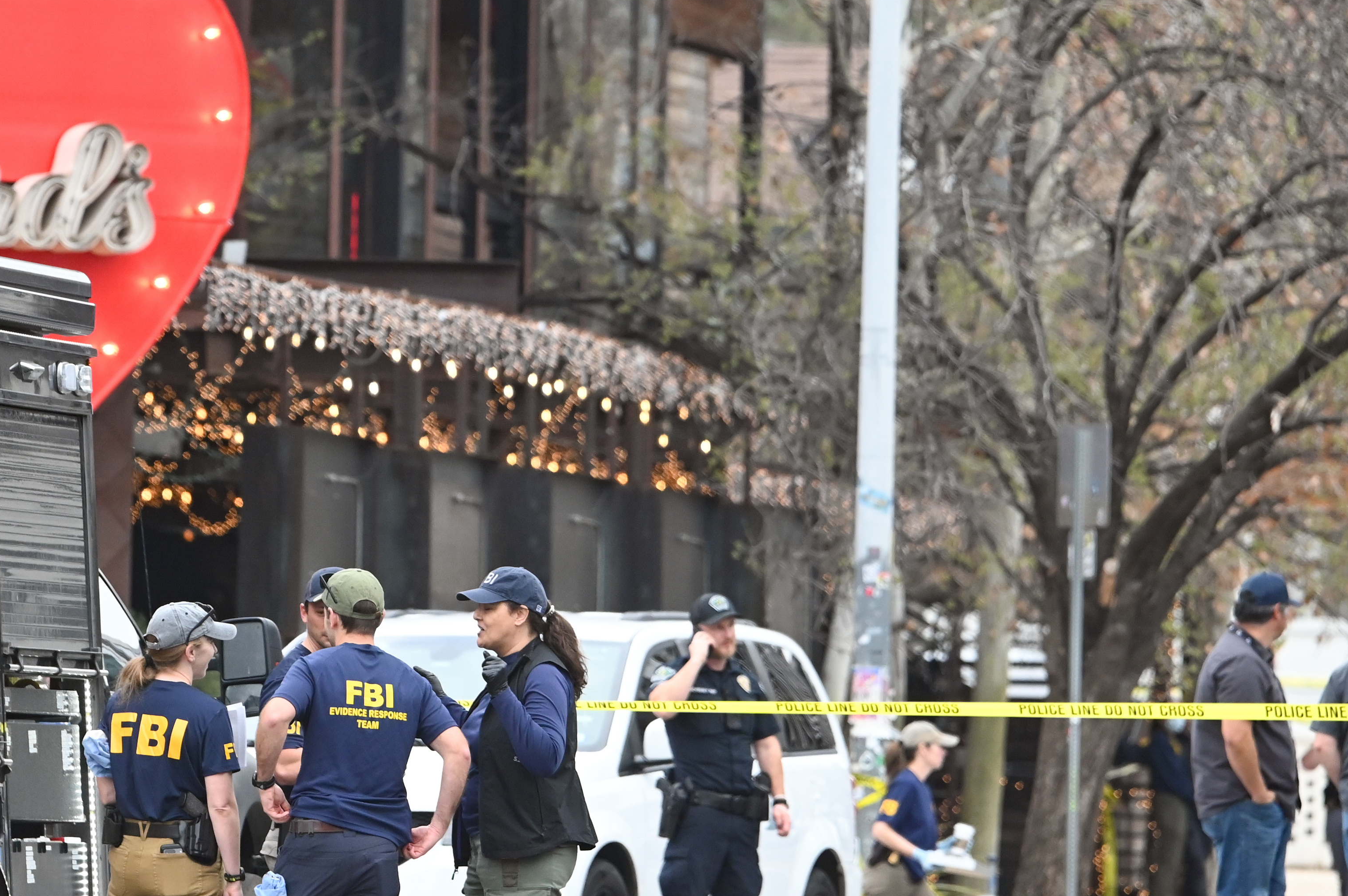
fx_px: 14816
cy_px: 440
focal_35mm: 396
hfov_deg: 5.2
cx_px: 337
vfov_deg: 3.5
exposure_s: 1/1000
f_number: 4.5
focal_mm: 200
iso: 1600
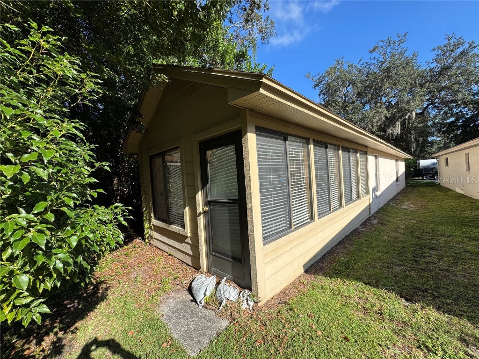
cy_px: 180
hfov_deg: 102.1
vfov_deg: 85.7
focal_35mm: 14
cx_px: 240
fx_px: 194
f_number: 2.2
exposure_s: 1/932
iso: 50
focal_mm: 2.22
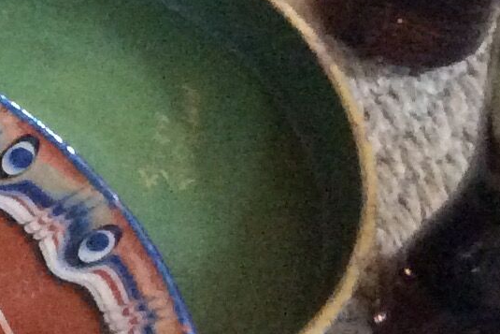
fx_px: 2237
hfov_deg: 11.8
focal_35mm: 161
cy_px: 148
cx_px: -376
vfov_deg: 8.5
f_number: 2.4
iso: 320
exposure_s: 1/17
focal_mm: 3.3
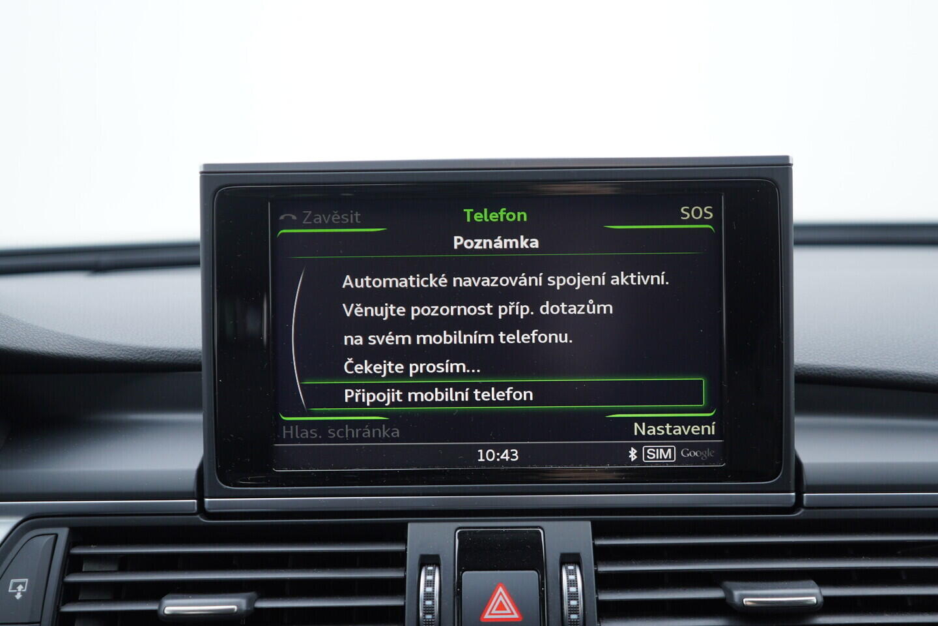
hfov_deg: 53.1
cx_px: 469
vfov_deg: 36.9
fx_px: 938
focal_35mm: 36
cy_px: 313
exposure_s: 1/40
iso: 125
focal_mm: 24
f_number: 2.8
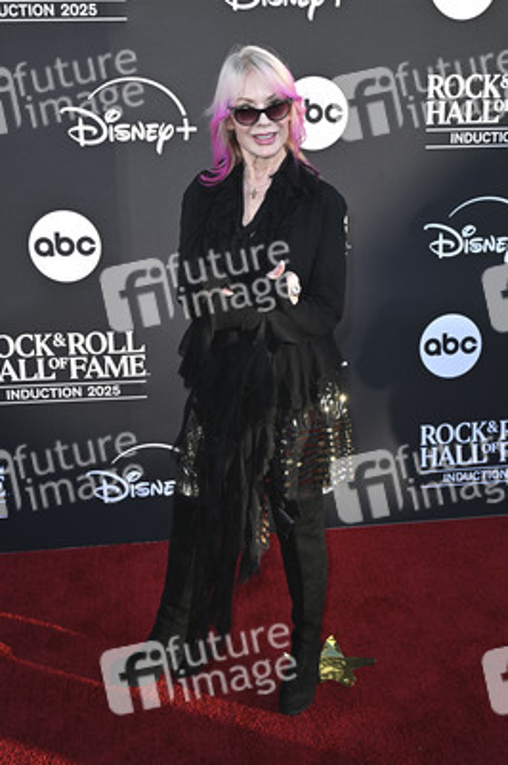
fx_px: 869
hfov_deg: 32.6
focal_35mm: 41
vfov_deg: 47.4
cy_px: 382
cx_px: 254
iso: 320
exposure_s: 1/320
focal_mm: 41
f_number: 7.1
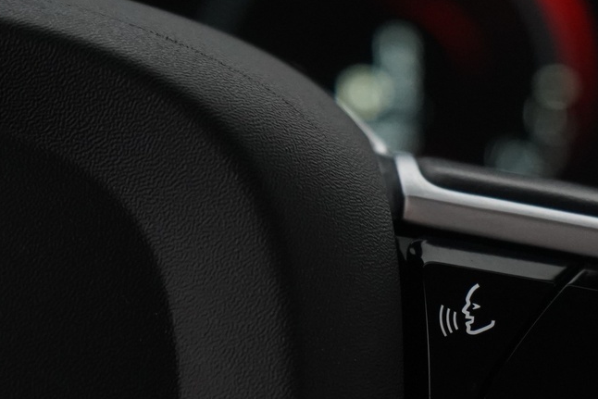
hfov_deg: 13.3
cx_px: 488
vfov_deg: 8.9
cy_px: 479
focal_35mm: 153
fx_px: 2542
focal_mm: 61
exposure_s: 1/60
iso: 4000
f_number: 5.6
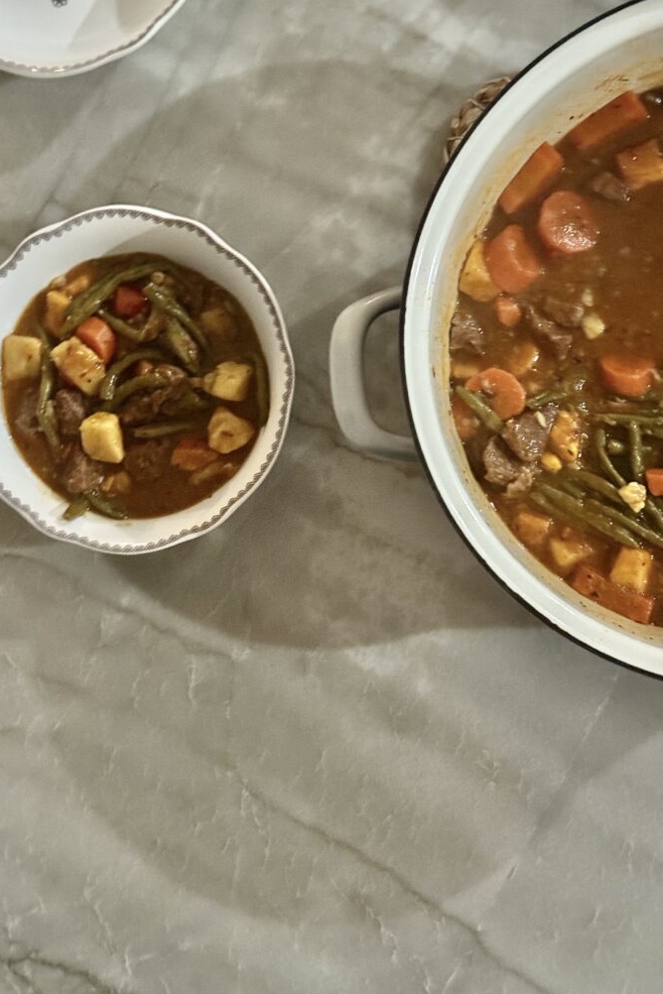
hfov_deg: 26.5
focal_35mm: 51
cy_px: 504
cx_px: 328
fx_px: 1409
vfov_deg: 38.9
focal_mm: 6.76
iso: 640
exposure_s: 1/20
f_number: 1.78
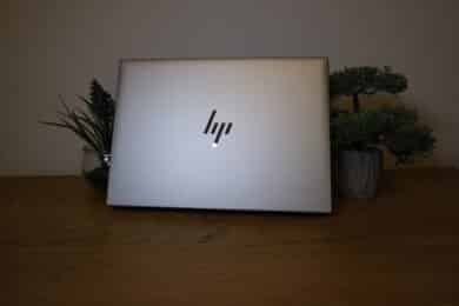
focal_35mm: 24
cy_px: 153
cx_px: 230
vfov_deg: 53.1
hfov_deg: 73.7
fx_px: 306
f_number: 8
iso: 250
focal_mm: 16
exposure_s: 1/20
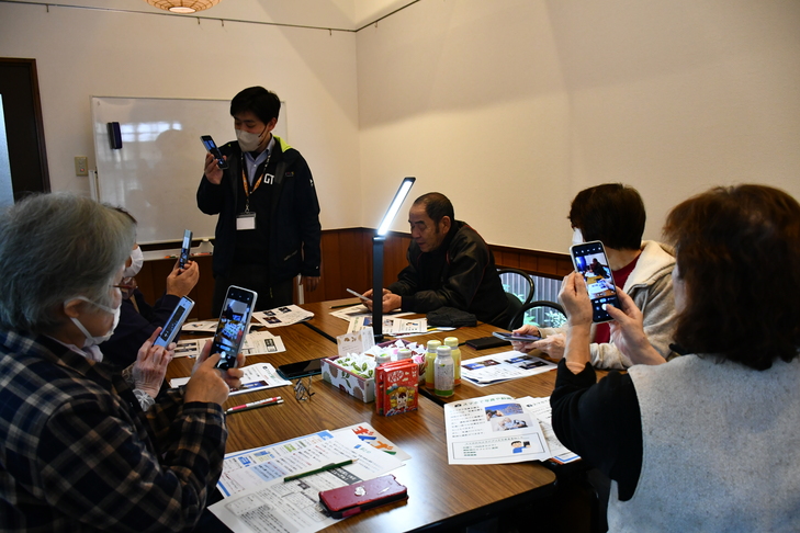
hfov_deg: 67.4
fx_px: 600
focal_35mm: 27
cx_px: 400
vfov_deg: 47.9
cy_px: 266
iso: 2200
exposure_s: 1/125
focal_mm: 18
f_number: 3.5
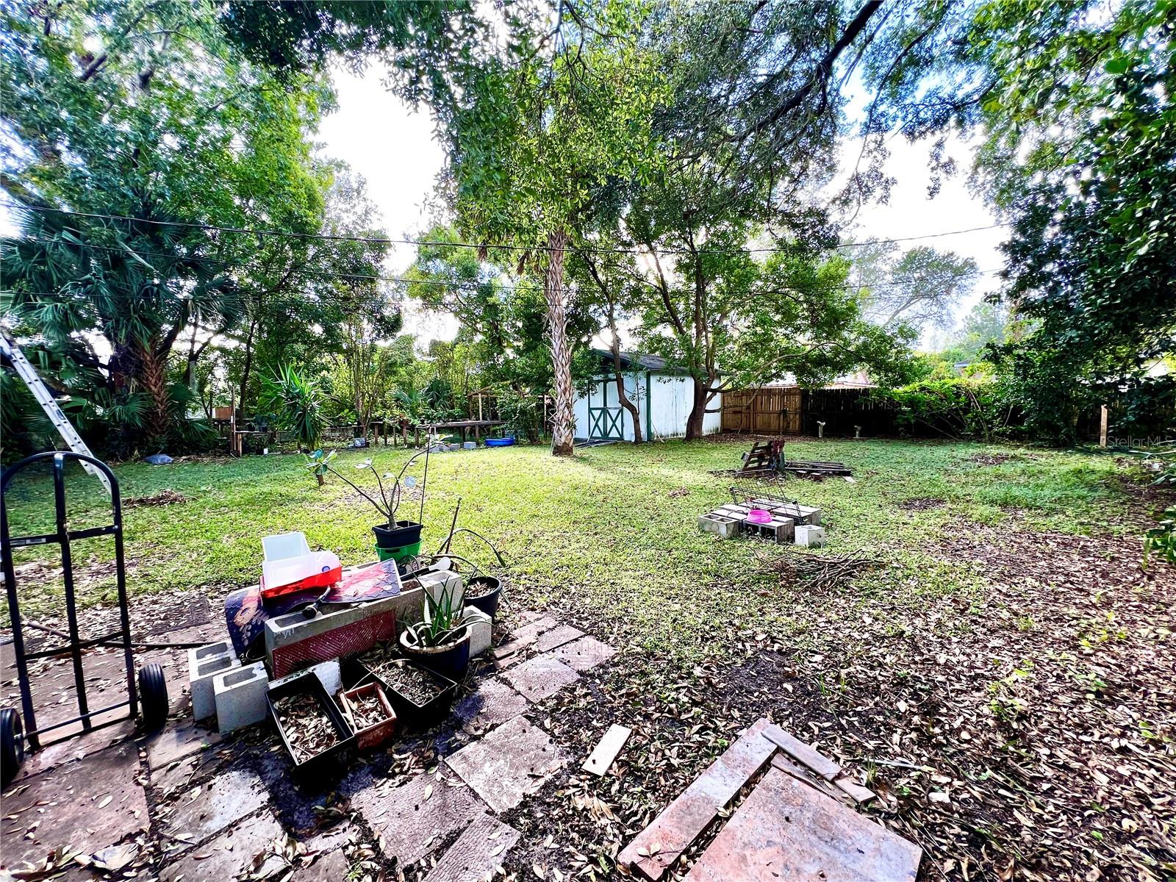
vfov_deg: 89.9
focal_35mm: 13
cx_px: 588
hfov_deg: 106.2
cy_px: 441
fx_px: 442
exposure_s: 1/100
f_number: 1.8
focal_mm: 1.57
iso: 32
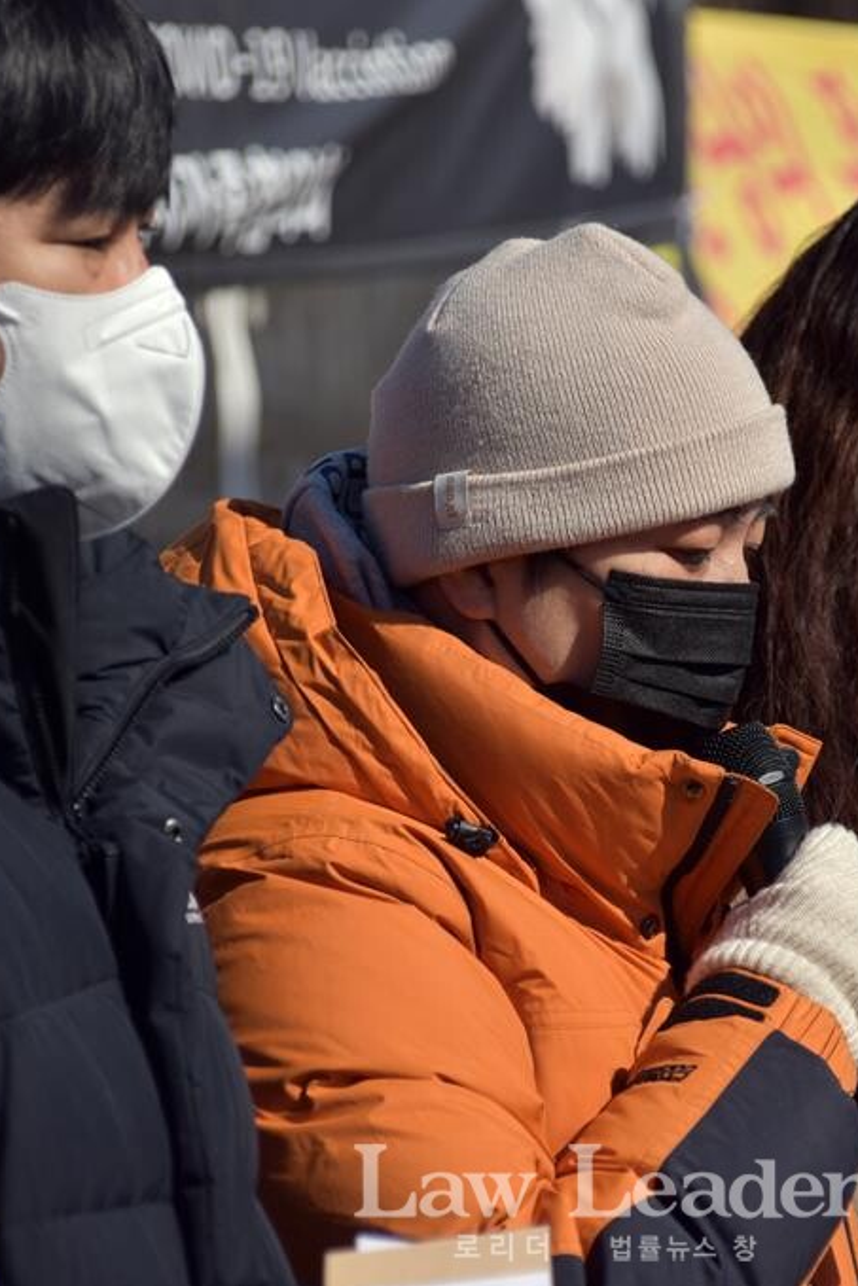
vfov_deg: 7.0
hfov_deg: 4.7
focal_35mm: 294
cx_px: 581
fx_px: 10504
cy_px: 643
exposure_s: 1/1250
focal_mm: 130
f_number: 5.6
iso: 100
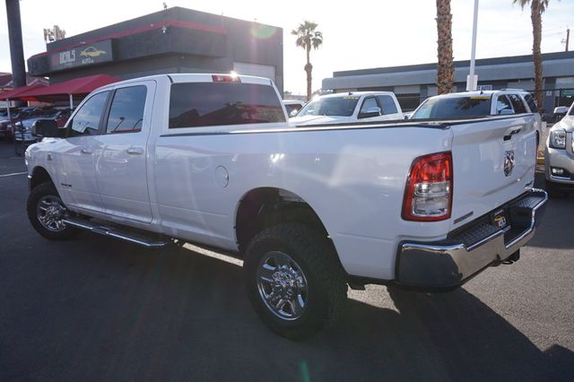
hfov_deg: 64.6
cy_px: 191
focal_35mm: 28
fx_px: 454
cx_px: 287
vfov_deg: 45.6
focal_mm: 19
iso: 100
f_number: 9
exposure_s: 1/100
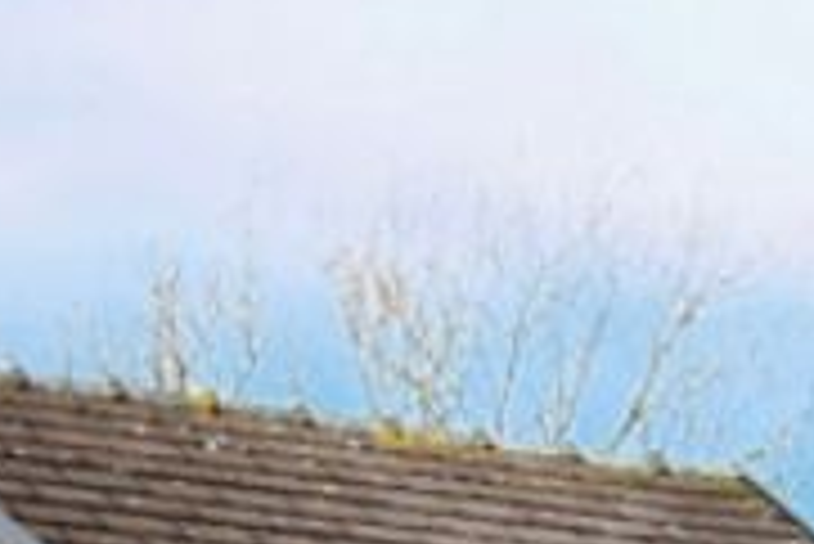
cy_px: 1452
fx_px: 3507
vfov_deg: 8.0
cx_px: 648
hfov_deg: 13.2
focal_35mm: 155
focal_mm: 13
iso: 160
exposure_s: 1/500
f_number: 8
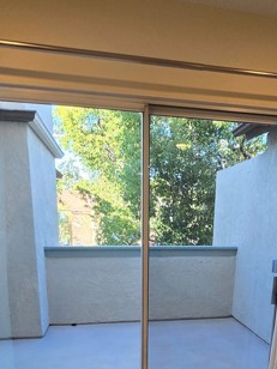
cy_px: 278
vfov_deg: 61.6
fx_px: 288
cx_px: 164
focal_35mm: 27
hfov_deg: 51.1
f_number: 2.2
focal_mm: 1.7
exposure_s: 1/60
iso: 40
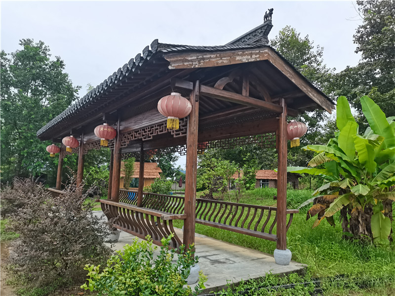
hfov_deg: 67.3
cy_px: 148
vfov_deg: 53.1
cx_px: 198
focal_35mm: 26
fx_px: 297
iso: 50
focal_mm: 5.58
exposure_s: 1/206
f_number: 1.8
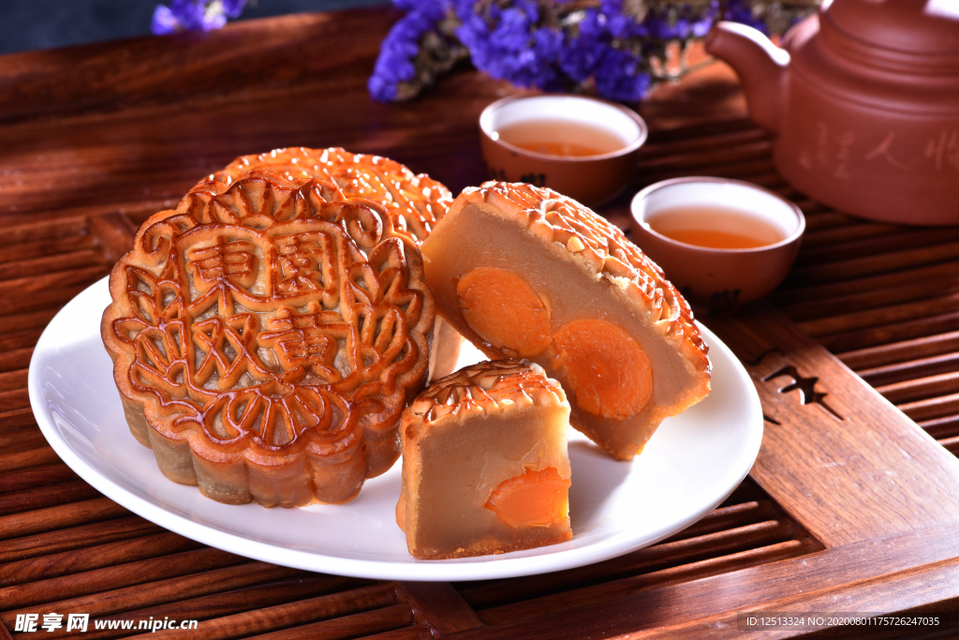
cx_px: 480
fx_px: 2797
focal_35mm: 105
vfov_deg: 13.0
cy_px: 320
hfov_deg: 19.5
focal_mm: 105
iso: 100
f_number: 16
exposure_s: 1/125
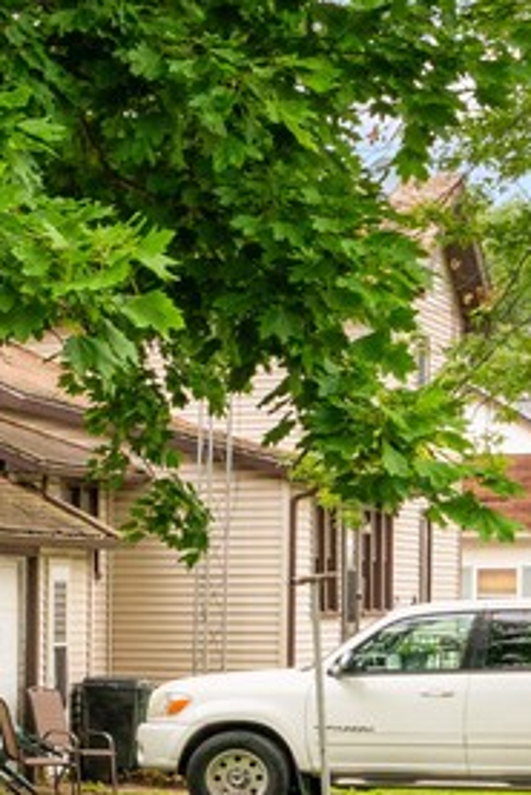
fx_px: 2585
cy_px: 746
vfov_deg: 17.2
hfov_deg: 9.1
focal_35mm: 117
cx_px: -1144
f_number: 10
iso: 400
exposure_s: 1/100
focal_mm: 20
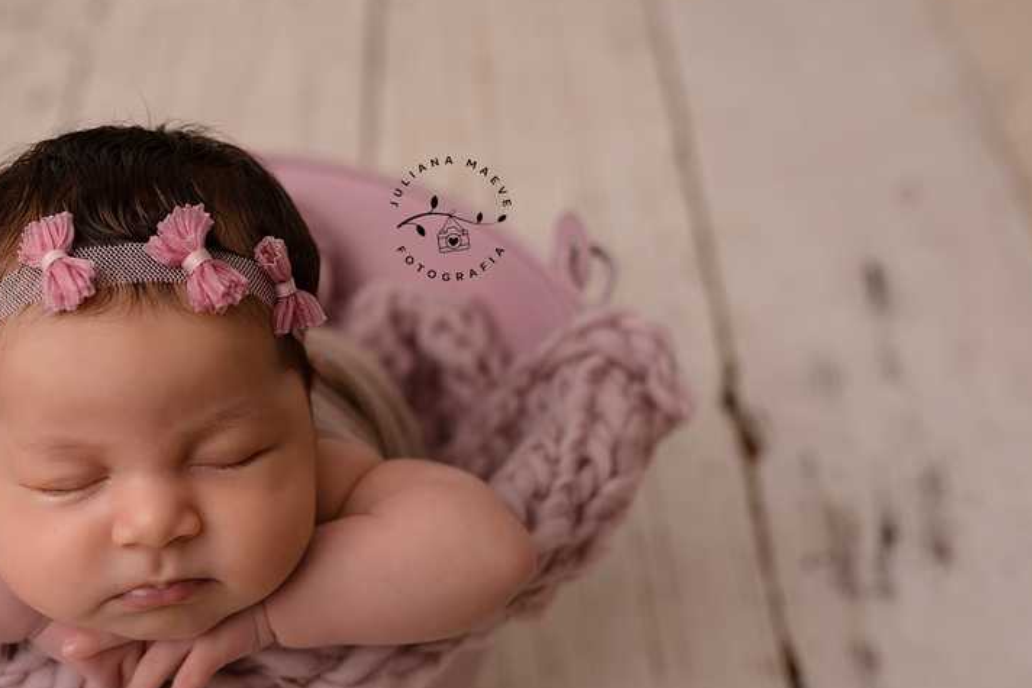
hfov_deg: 33.4
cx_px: 297
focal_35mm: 59
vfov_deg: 22.9
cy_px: 467
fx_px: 1692
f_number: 2.8
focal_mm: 35
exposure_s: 1/125
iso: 125
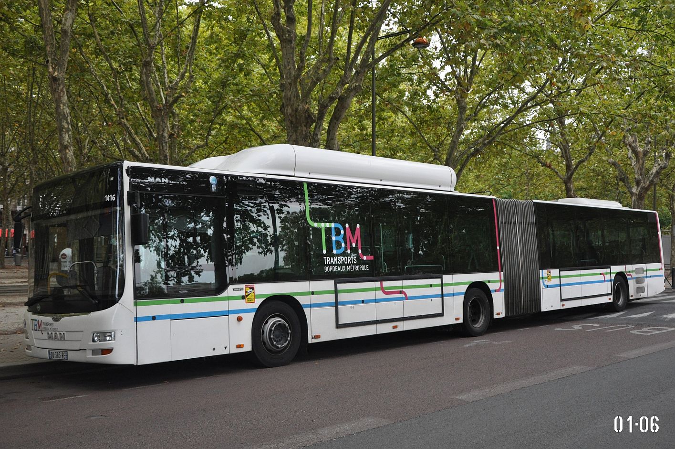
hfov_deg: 51.3
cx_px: 338
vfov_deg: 35.4
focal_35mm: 38
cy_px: 224
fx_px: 702
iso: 800
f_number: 4
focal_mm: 25
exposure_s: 1/640
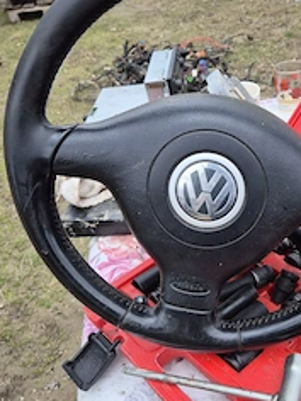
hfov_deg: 36.1
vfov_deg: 47.7
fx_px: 452
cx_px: 219
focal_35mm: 39
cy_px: 228
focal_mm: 5.4
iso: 25
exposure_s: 1/227
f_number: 1.8
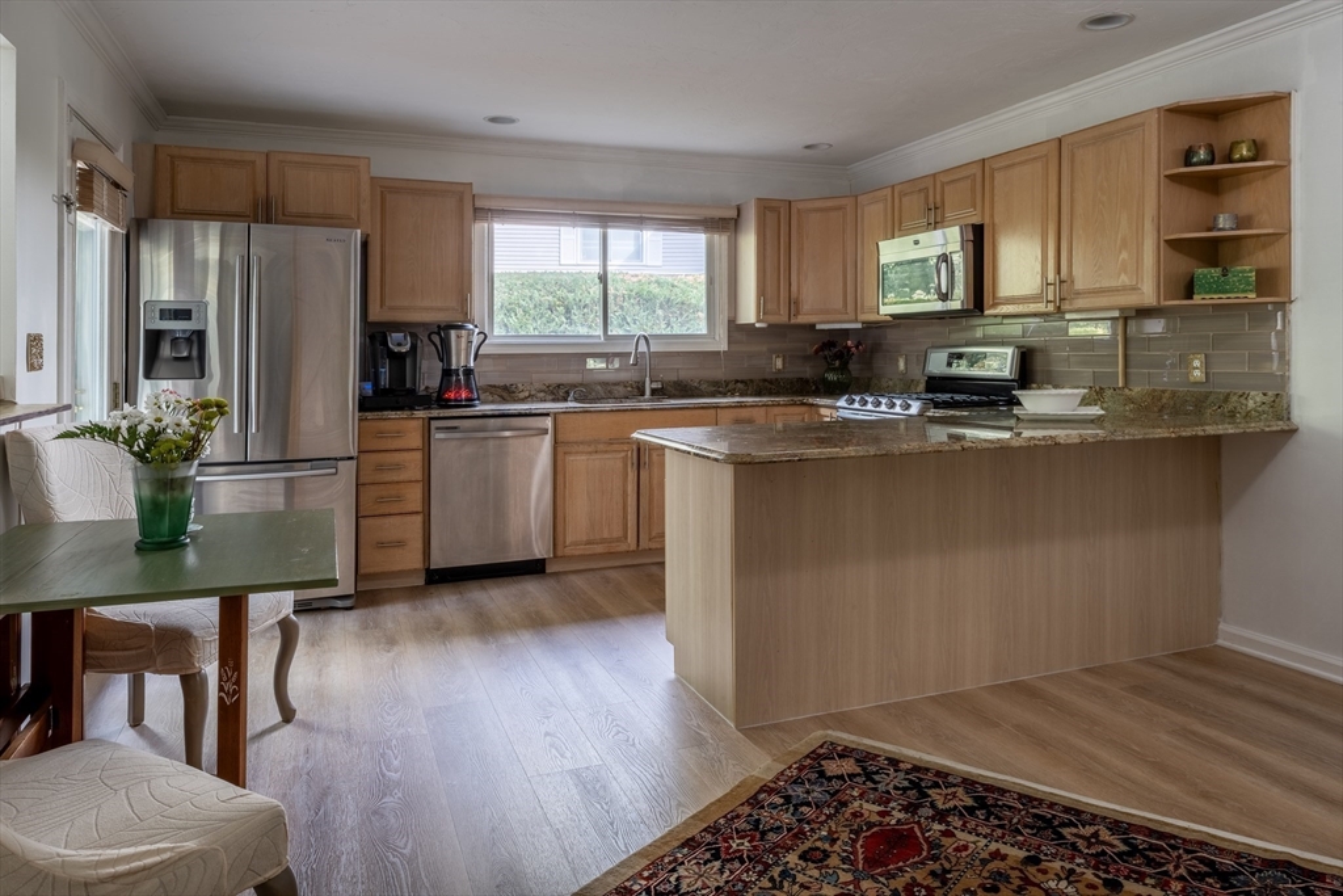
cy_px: 448
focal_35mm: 24
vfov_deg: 53.1
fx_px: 895
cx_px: 672
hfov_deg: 73.7
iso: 64
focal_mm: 24
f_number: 18
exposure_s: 1/20
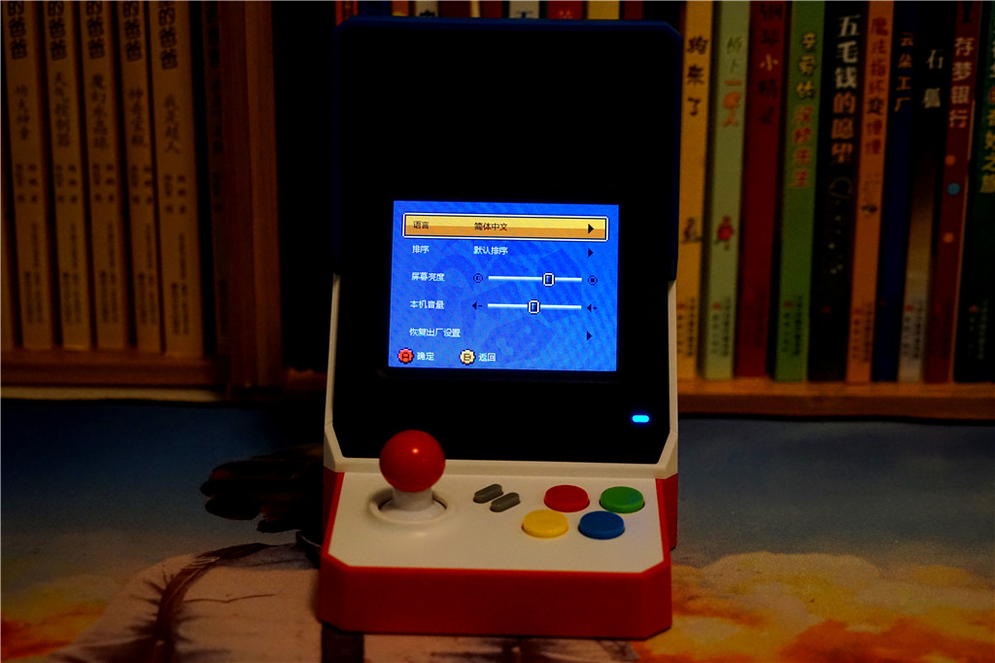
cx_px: 498
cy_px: 332
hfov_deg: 28.1
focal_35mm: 72
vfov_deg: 18.9
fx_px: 1989
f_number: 5.6
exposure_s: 1/160
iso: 4000
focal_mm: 72
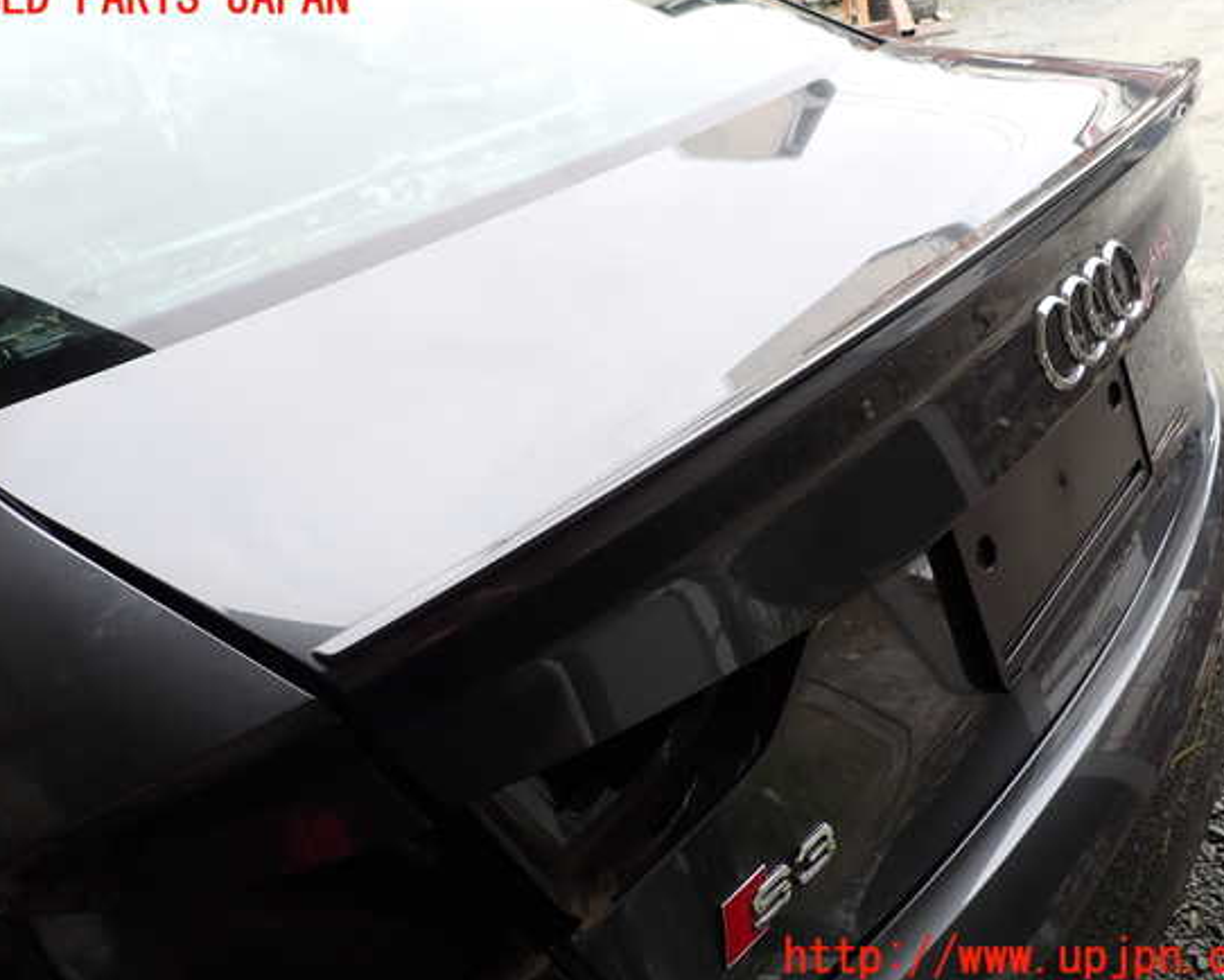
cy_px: 479
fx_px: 978
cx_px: 617
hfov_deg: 64.0
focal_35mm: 27
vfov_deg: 53.2
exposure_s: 1/160
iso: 100
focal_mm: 4.5
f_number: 2.8
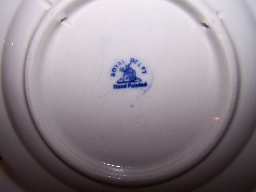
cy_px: 96
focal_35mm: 38
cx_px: 128
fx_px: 281
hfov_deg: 49.0
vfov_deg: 37.7
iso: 80
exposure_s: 1/60
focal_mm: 6.3
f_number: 2.8
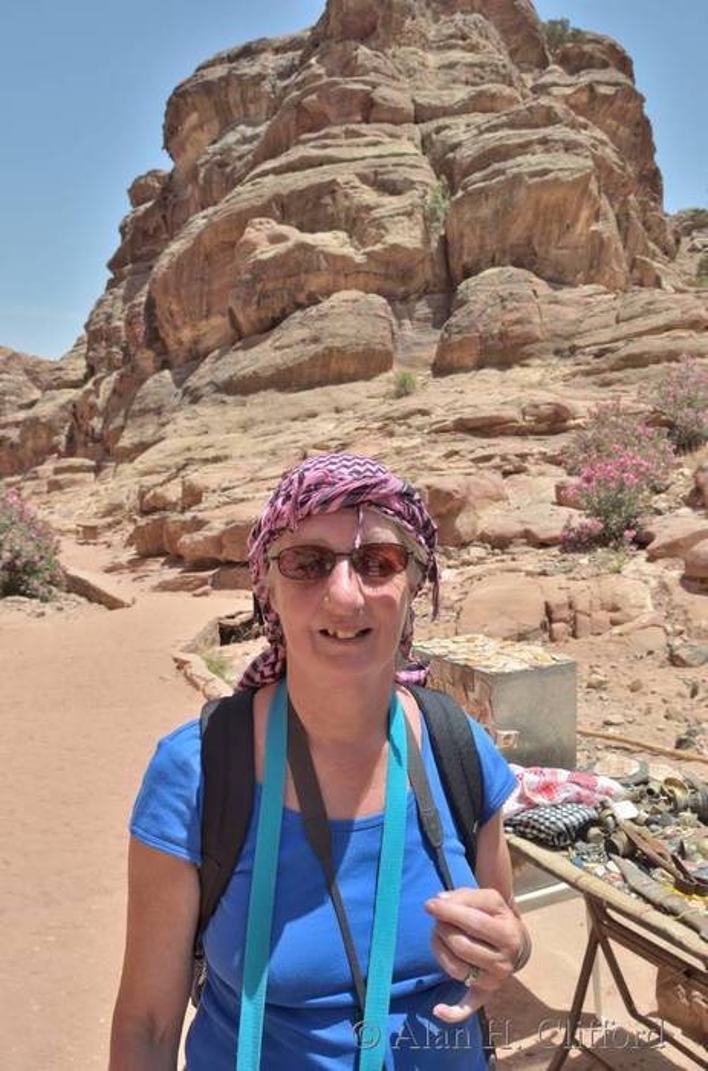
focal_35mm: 27
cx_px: 354
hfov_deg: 47.7
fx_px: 801
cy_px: 536
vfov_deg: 67.5
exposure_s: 1/320
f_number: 9
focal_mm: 18
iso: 100
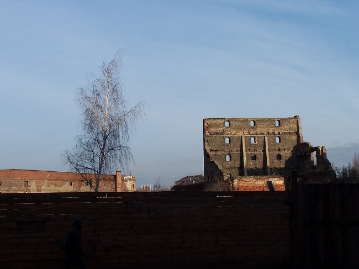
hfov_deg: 32.7
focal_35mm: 59
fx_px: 612
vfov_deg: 24.8
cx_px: 180
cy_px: 134
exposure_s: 1/750
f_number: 4.5
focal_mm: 9.8
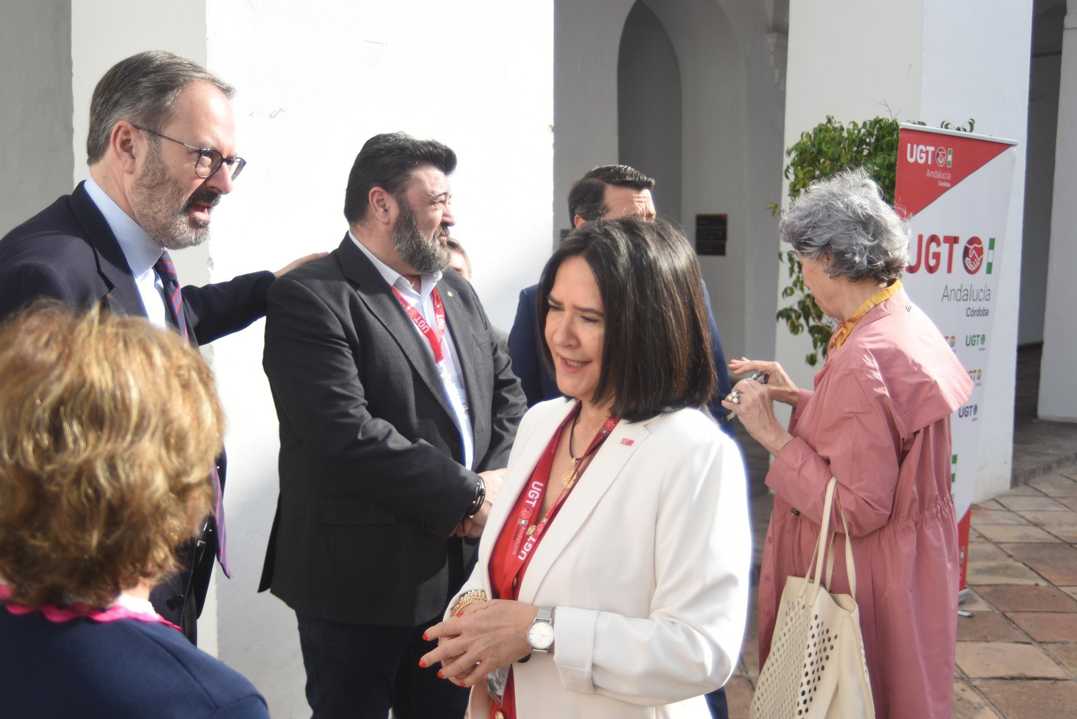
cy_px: 360
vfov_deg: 33.4
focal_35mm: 40
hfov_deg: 48.4
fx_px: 1197
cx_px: 538
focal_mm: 40
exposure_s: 1/500
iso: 100
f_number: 4
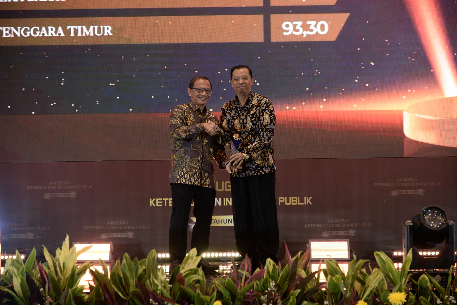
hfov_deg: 23.9
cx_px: 228
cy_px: 152
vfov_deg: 16.1
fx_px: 1079
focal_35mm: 85
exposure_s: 1/100
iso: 1600
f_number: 4.5
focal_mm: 85
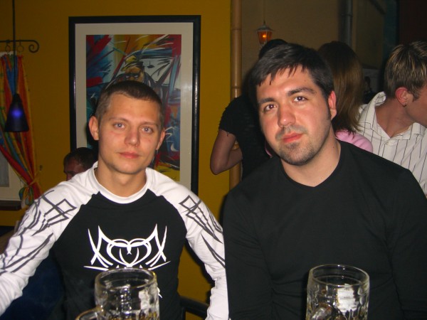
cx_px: 214
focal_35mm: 38
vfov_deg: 37.7
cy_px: 160
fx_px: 469
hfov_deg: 49.0
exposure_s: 1/60
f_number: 2.8
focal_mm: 7.9
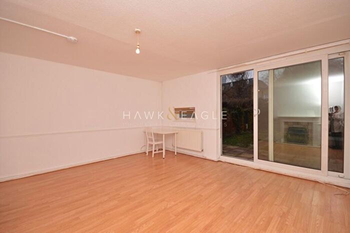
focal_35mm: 15
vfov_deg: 77.3
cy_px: 116
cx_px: 175
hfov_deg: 100.4
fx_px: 146
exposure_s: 1/60
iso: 220
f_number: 8
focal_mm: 10
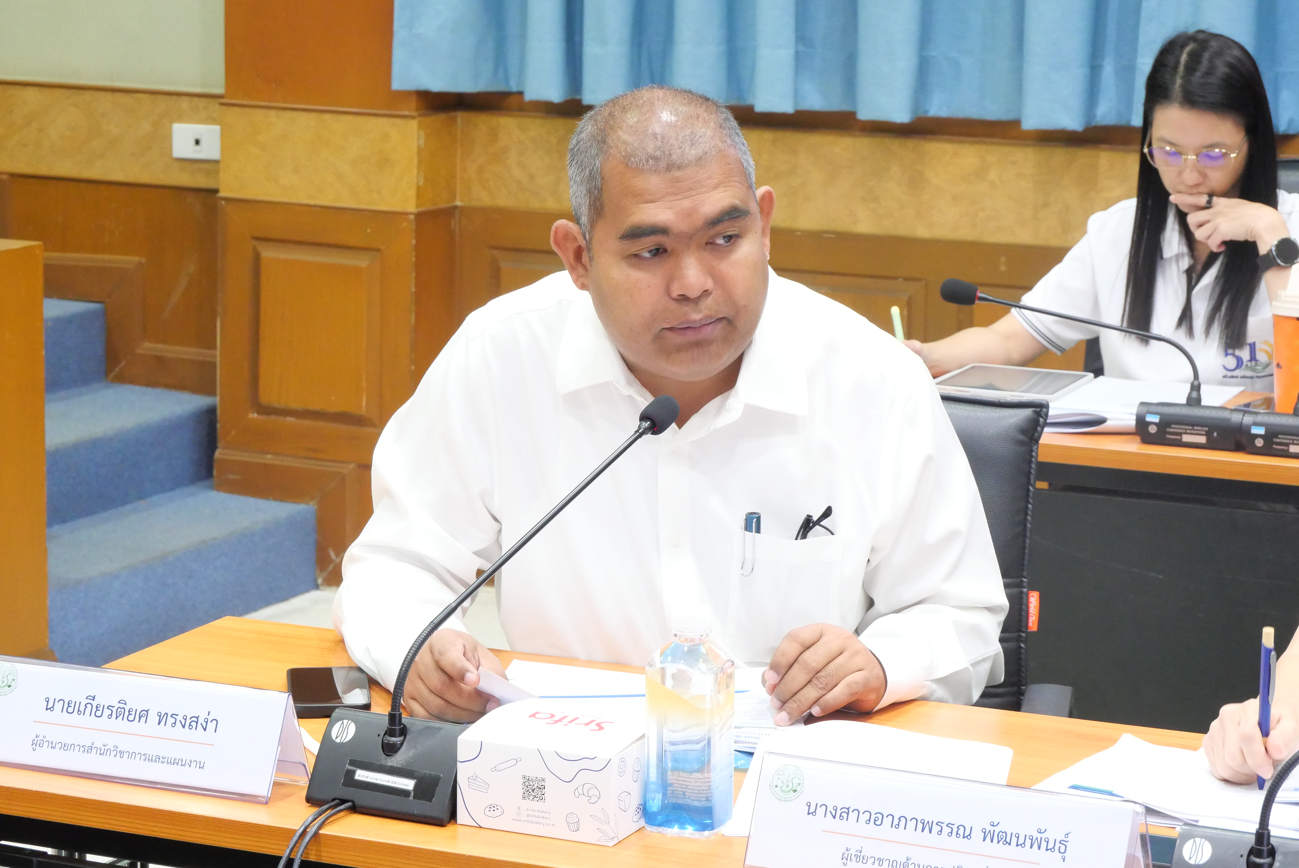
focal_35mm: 95
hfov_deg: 21.4
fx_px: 3430
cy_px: 434
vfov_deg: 14.4
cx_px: 650
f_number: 8
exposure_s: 1/20
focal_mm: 46
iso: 3200
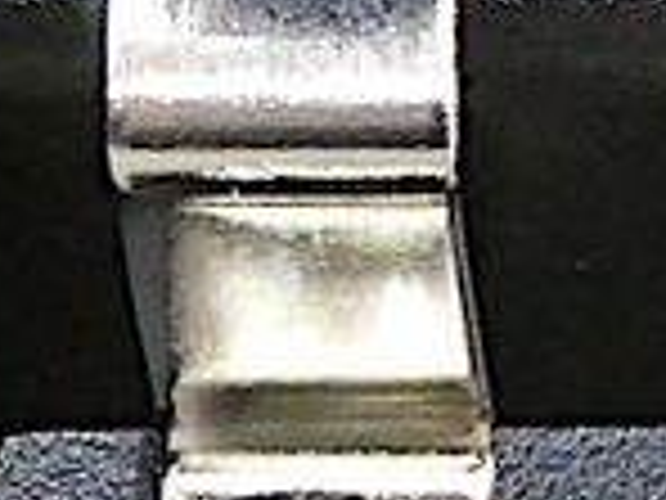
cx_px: 792
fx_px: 11255
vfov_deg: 2.5
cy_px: 527
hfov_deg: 3.4
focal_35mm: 585
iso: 1600
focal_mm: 16.1
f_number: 4.9
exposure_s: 1/30
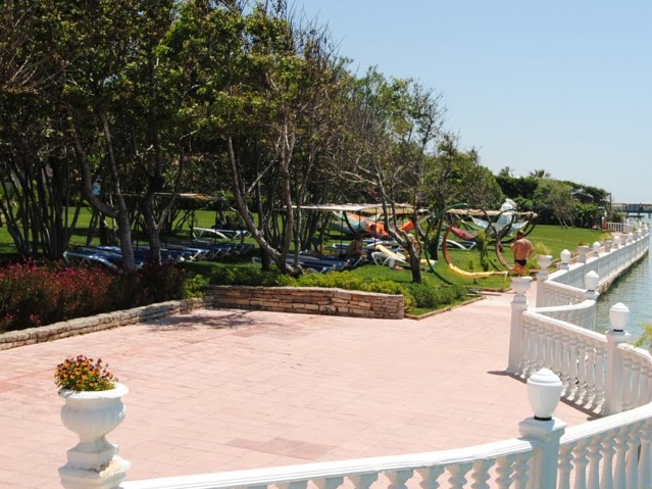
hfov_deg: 33.1
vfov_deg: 25.6
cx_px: 488
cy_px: 218
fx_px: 1073
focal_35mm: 57
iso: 100
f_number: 9
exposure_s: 1/200
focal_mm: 22
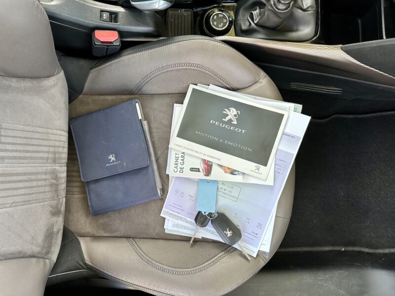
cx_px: 198
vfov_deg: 56.8
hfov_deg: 71.6
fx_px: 274
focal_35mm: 24
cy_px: 148
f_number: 1.78
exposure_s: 1/121
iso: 160
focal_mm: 6.86
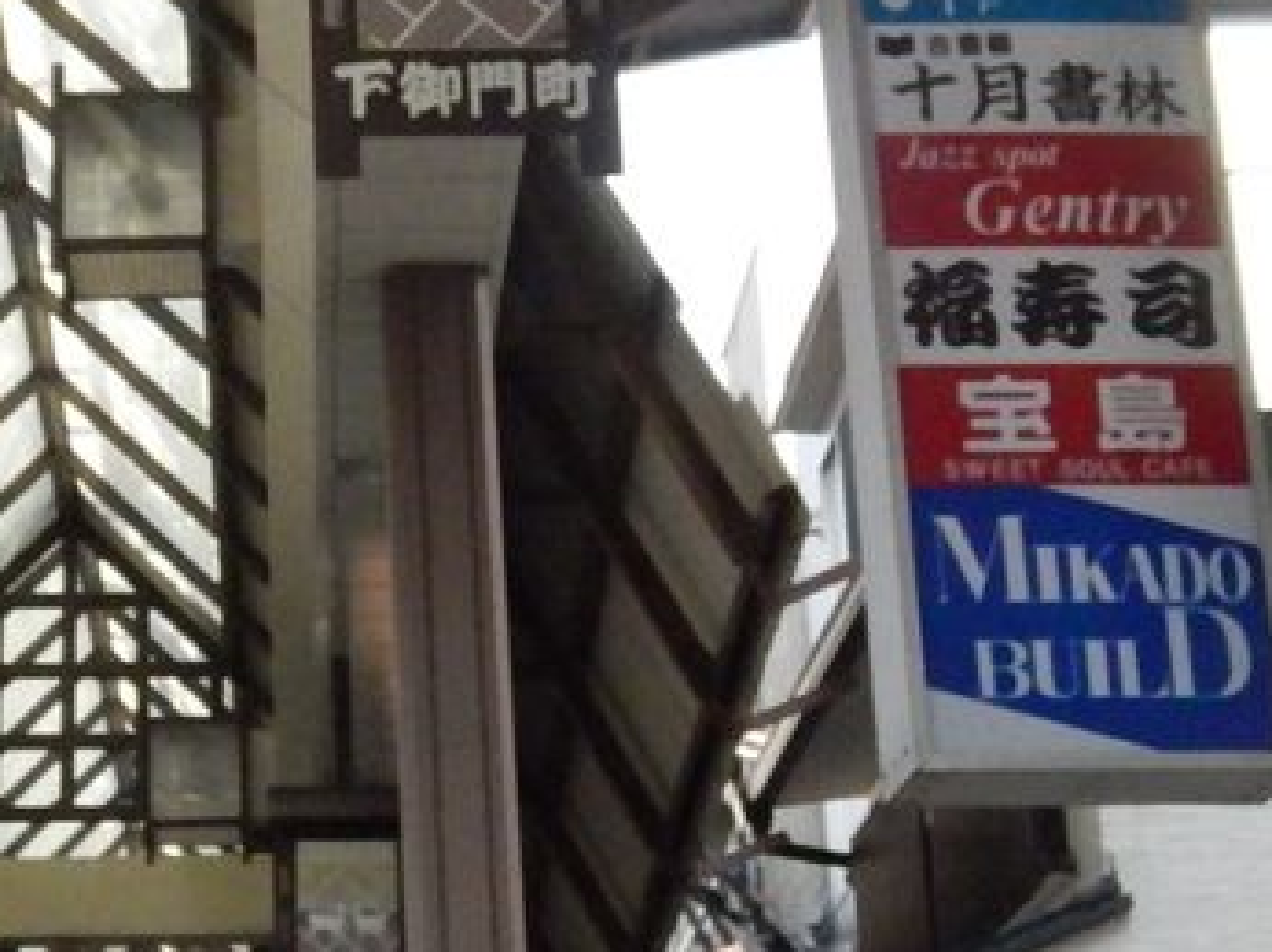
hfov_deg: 20.6
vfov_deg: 15.6
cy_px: 149
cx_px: 187
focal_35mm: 94
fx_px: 3452
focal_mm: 8.9
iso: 3200
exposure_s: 1/1000
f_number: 7.9
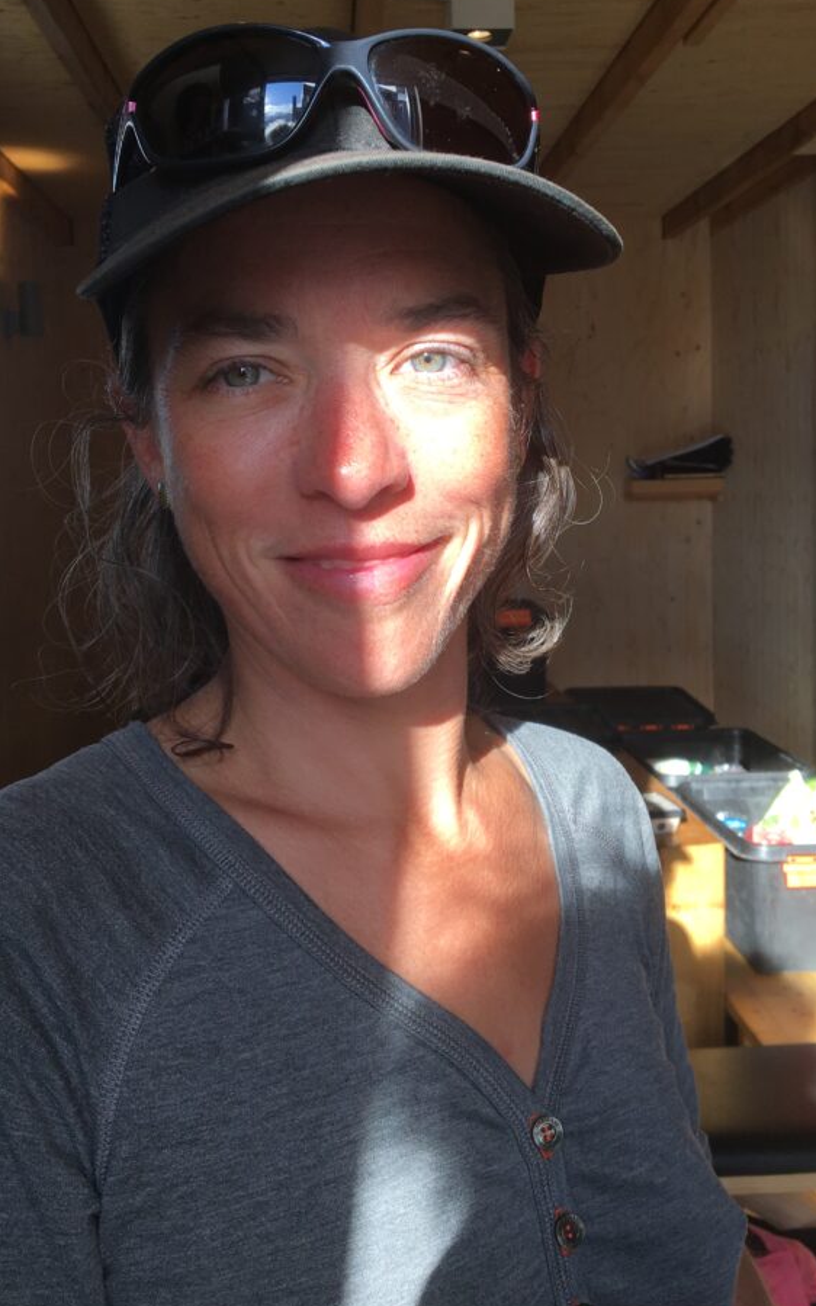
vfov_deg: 55.2
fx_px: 1245
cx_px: 415
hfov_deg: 36.3
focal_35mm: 35
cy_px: 583
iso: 25
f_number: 2.2
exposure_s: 1/279
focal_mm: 4.15
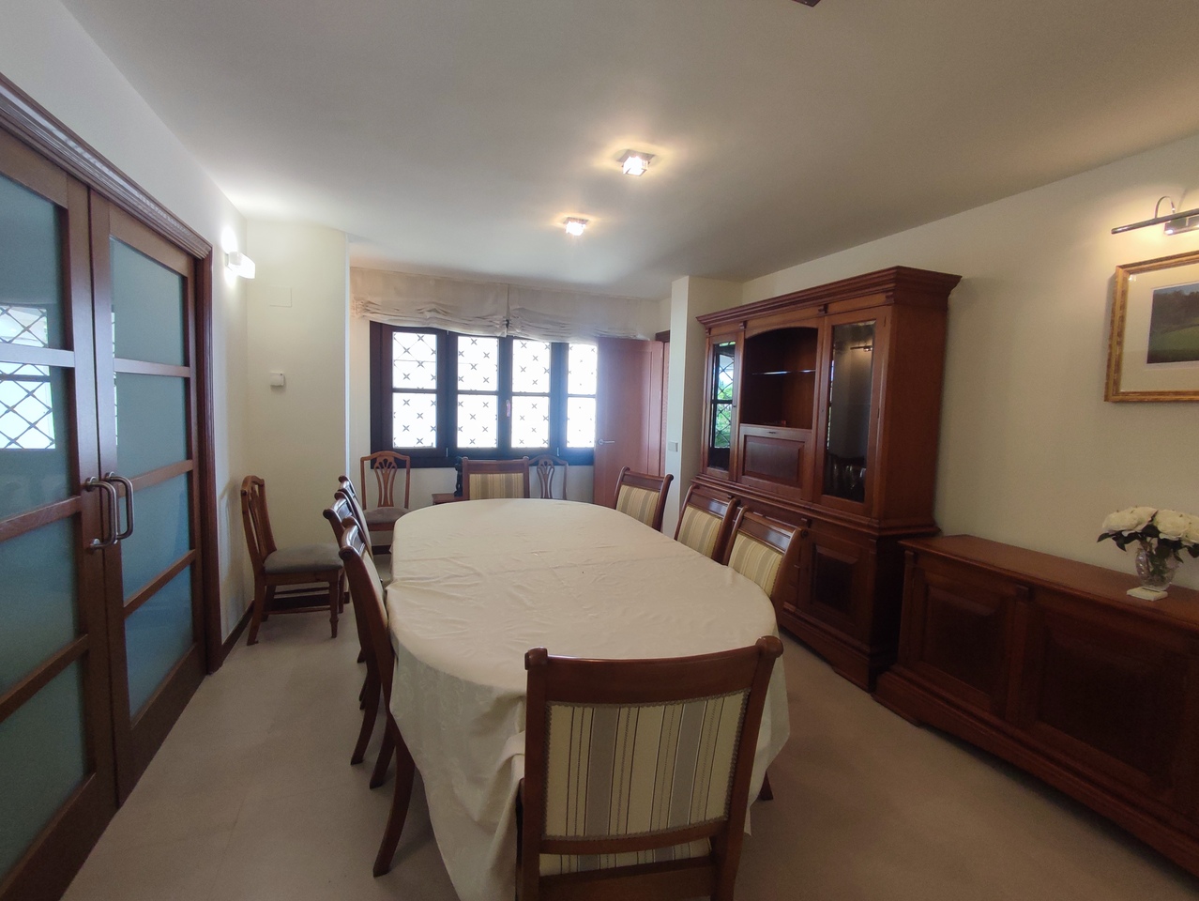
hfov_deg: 94.5
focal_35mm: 16
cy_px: 450
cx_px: 600
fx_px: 555
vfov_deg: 78.2
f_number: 2.2
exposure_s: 1/60
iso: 100
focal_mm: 1.65
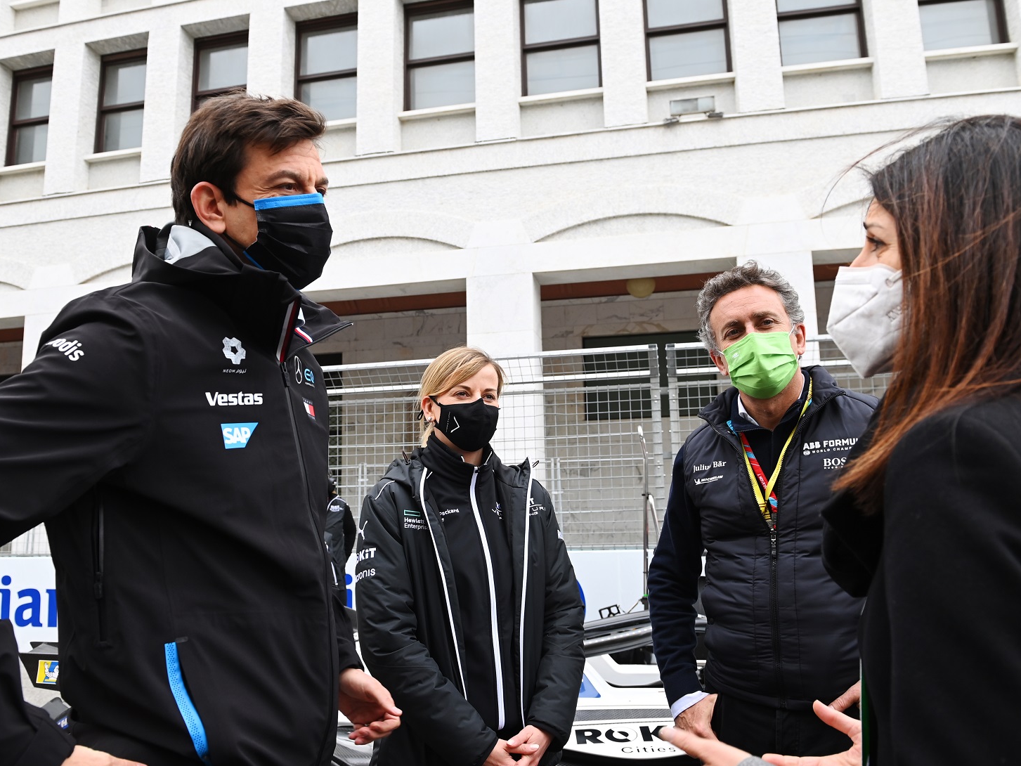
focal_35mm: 27
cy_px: 397
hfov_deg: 65.3
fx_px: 796
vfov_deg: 51.4
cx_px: 512
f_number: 5.6
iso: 400
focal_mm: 24
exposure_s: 1/250
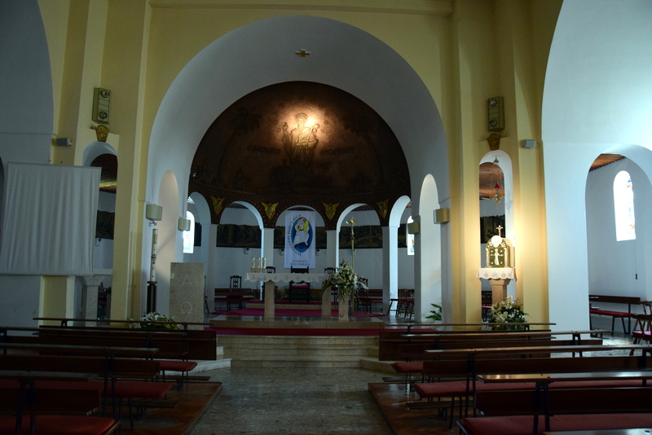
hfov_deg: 67.4
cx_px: 326
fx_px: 489
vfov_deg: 48.0
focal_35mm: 27
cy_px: 218
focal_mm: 18
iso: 1600
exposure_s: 1/15
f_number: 4.5
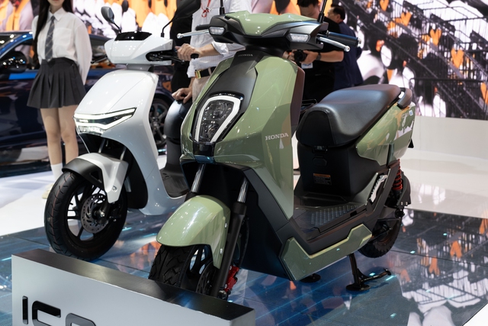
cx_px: 244
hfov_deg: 44.5
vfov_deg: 30.5
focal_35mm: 44
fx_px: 597
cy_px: 163
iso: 400
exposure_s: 1/80
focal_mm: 29.2
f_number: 4
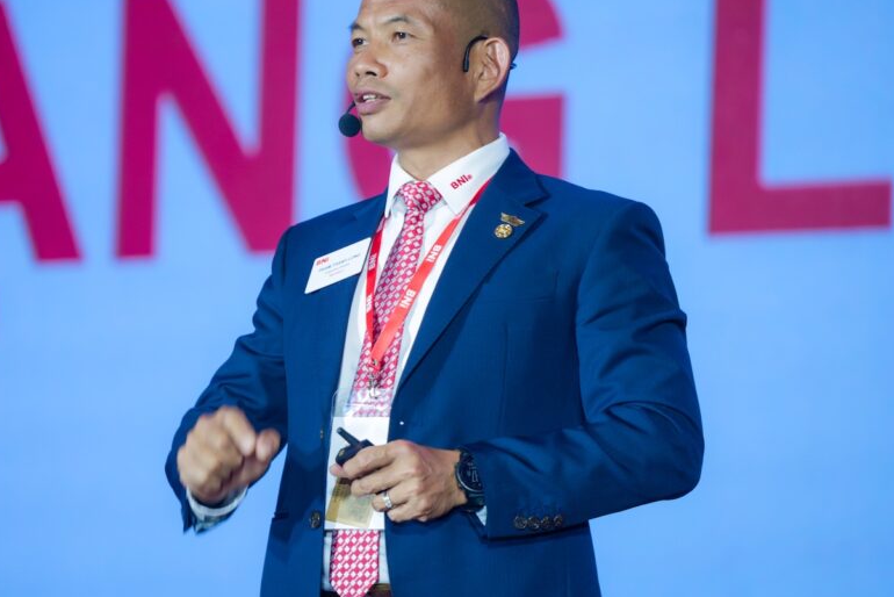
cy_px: 274
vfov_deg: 5.2
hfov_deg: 7.9
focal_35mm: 262
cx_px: 320
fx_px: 6508
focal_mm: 197
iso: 160
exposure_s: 1/200
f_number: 2.8
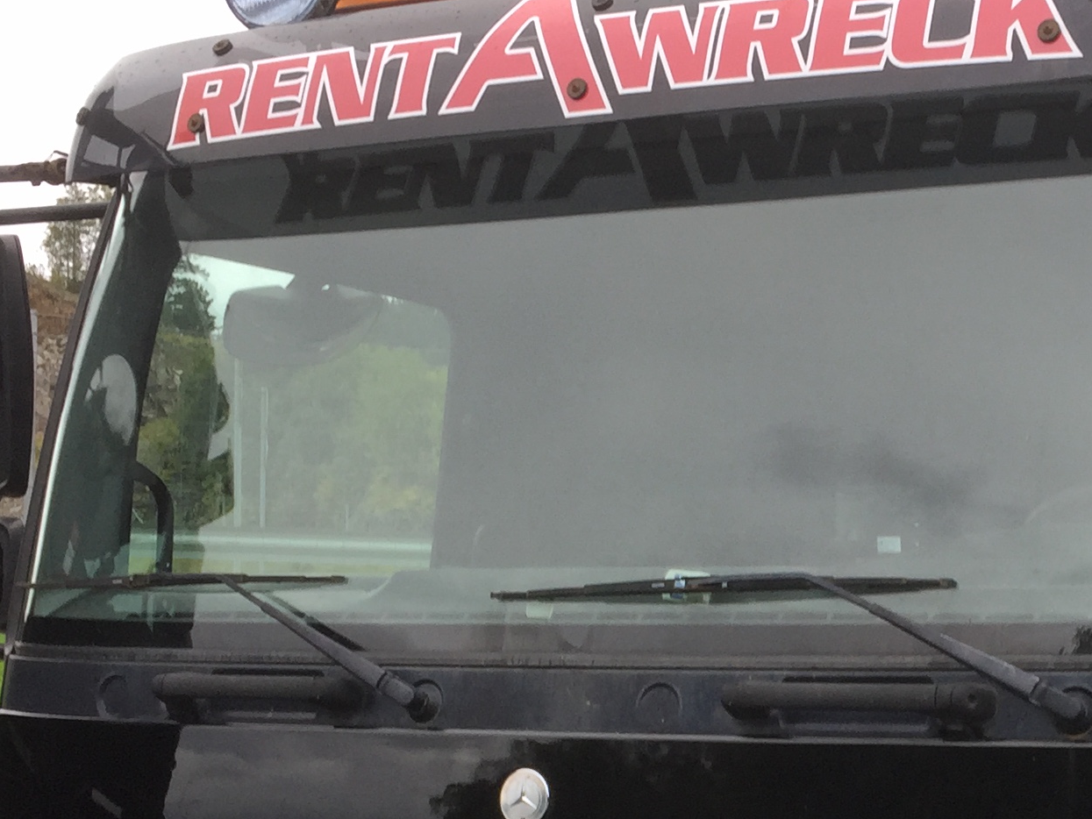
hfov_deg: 25.0
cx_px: 953
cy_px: 805
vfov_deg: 18.9
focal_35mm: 76
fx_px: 2398
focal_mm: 4.15
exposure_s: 1/127
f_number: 2.2
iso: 32
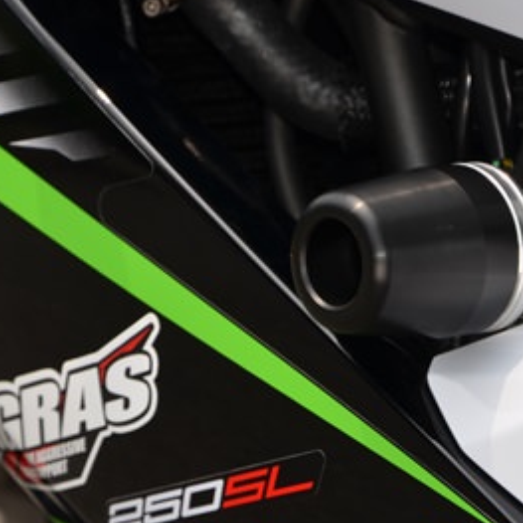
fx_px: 4356
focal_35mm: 255
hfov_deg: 6.9
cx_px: 406
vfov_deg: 6.9
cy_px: 254
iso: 100
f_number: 8
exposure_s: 1/250
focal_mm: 105
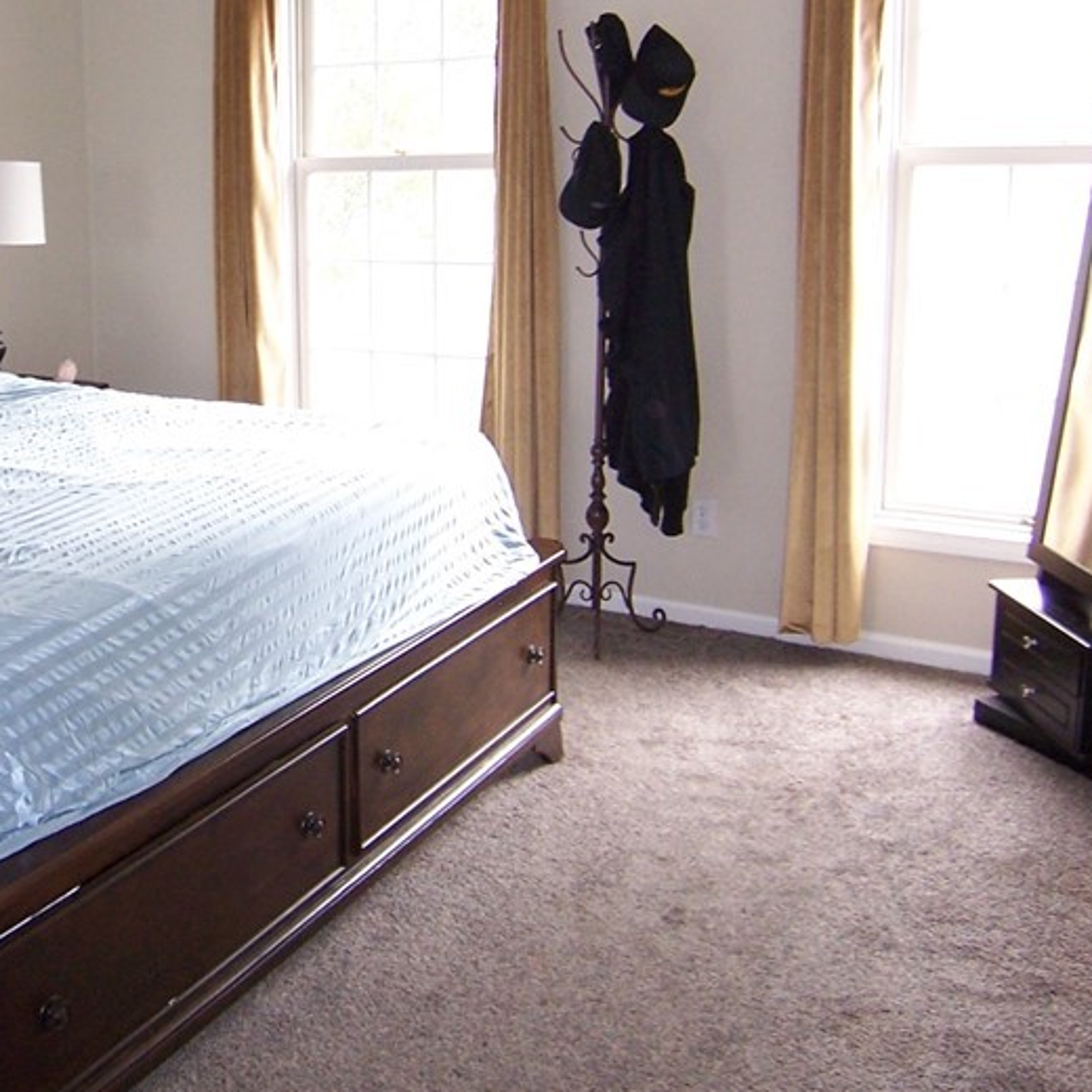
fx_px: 1428
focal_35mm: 40
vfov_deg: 41.2
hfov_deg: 39.4
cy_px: 351
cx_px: 149
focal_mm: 3.8
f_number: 2.8
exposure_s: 1/30
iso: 125
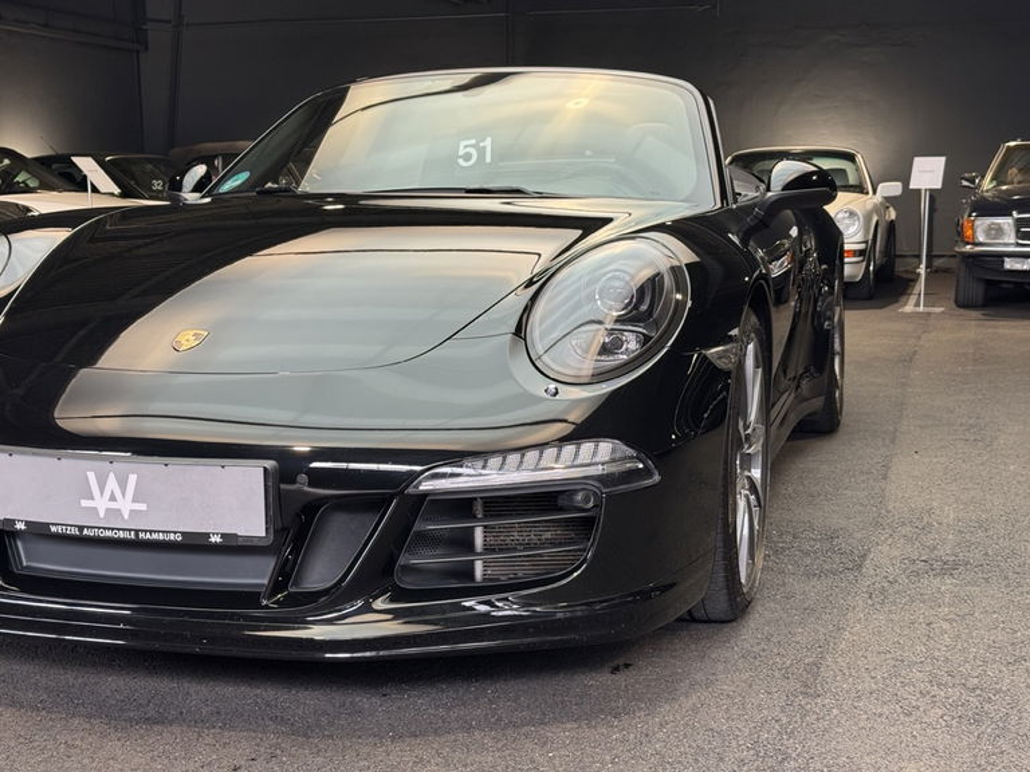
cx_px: 515
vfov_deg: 30.3
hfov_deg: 39.7
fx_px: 1428
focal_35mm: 48
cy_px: 386
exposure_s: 1/50
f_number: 1.78
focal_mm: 6.76
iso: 80
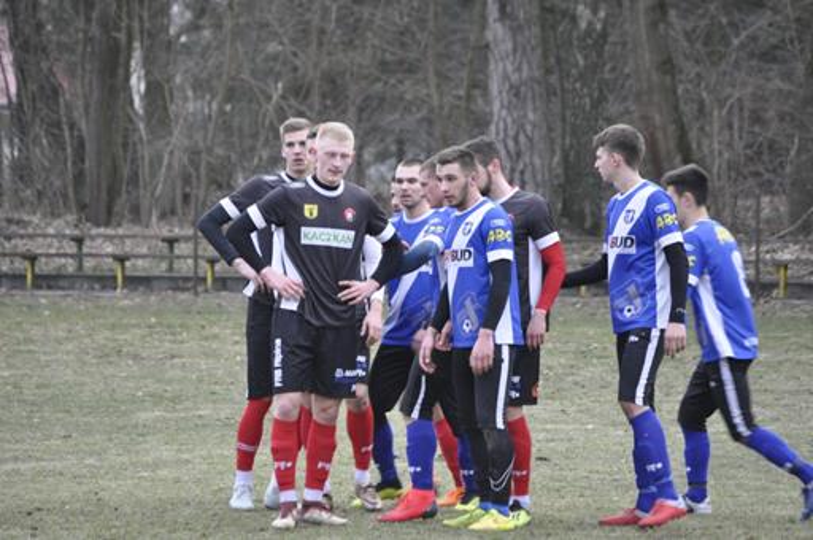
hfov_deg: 6.9
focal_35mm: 300
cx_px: 406
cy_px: 270
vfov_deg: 4.6
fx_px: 6766
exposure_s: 1/100
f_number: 5.6
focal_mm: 200
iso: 1600
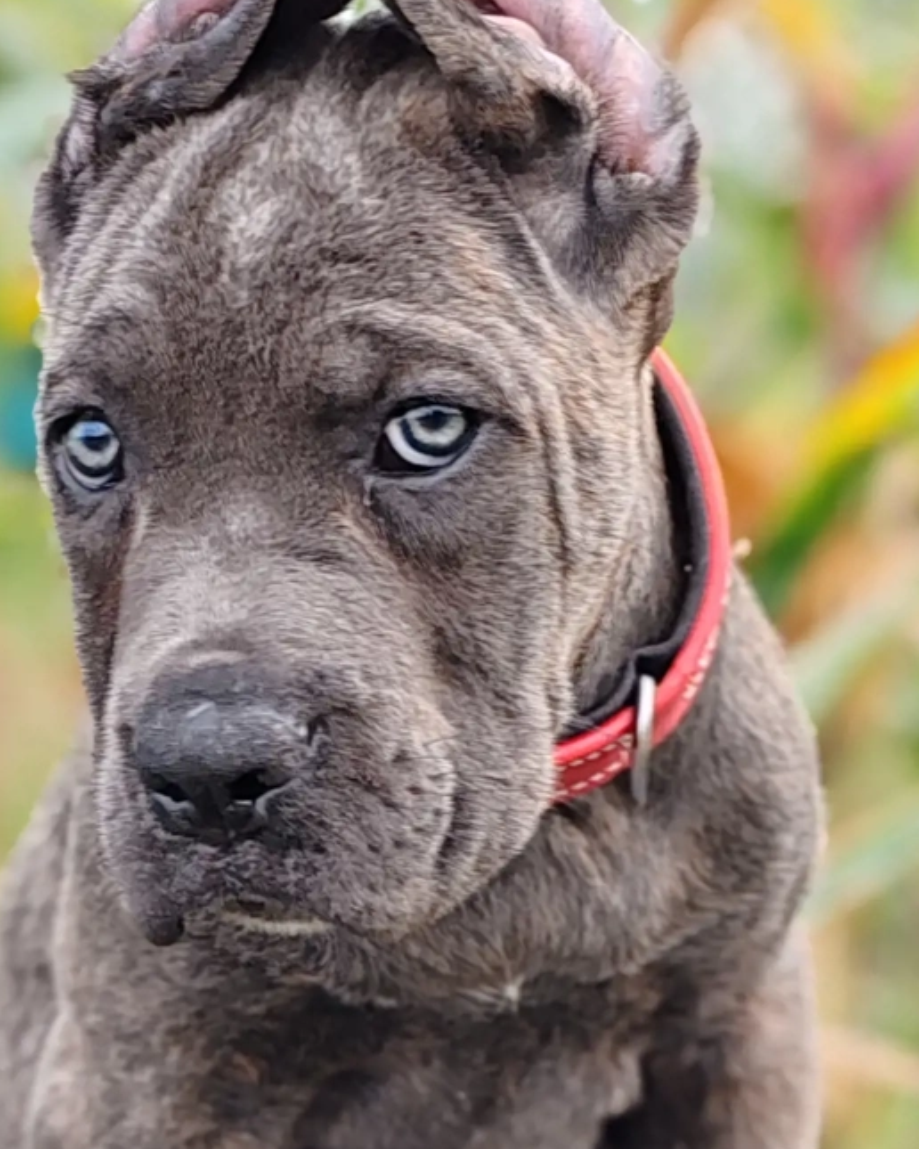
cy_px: 878
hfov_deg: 14.1
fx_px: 3706
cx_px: 370
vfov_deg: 17.5
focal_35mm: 109
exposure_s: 1/100
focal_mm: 6.12
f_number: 2.4
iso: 64
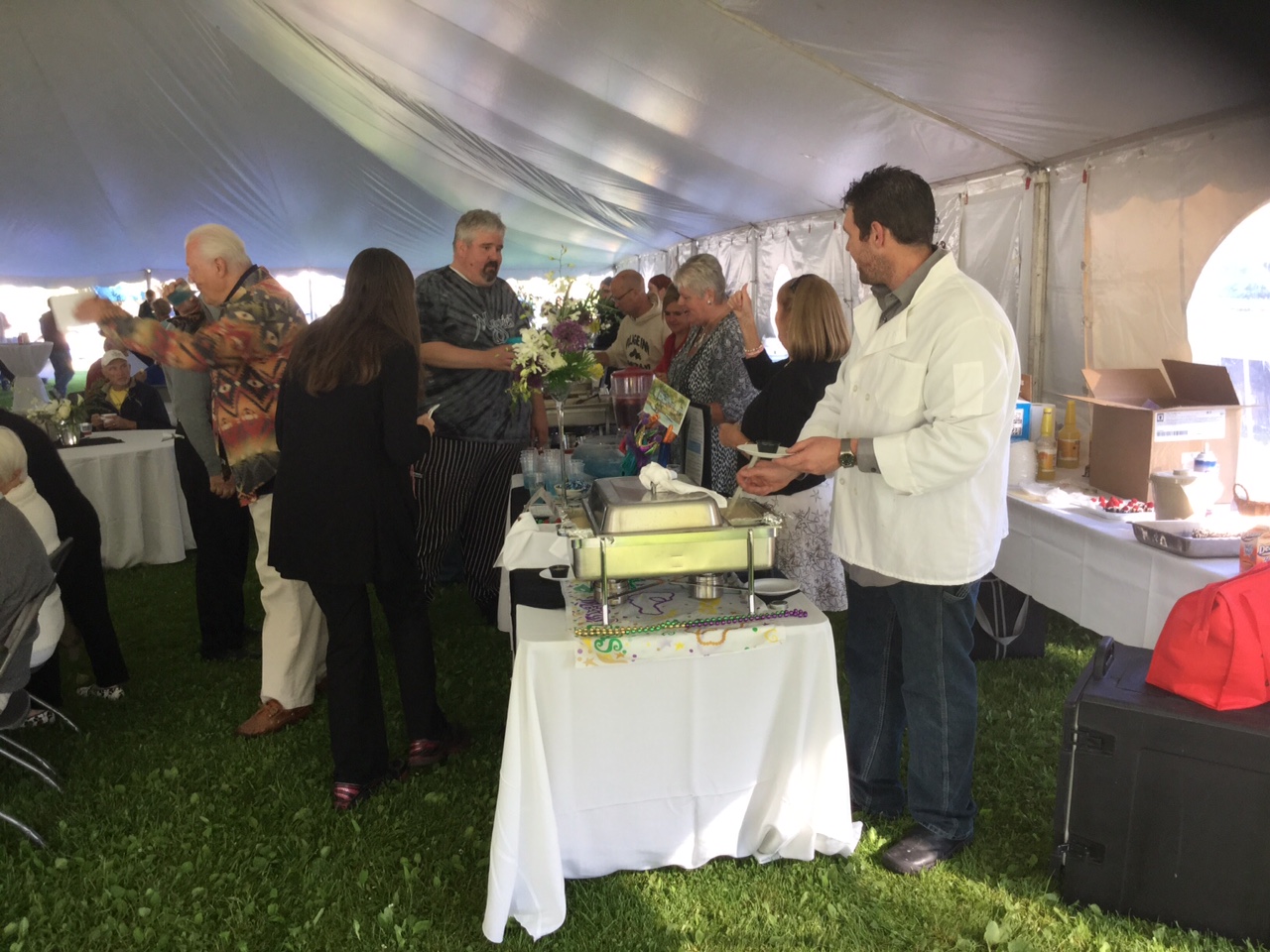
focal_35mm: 31
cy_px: 476
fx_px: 1137
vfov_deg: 45.4
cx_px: 635
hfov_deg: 58.4
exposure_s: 1/33
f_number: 2.4
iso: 32
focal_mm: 3.3
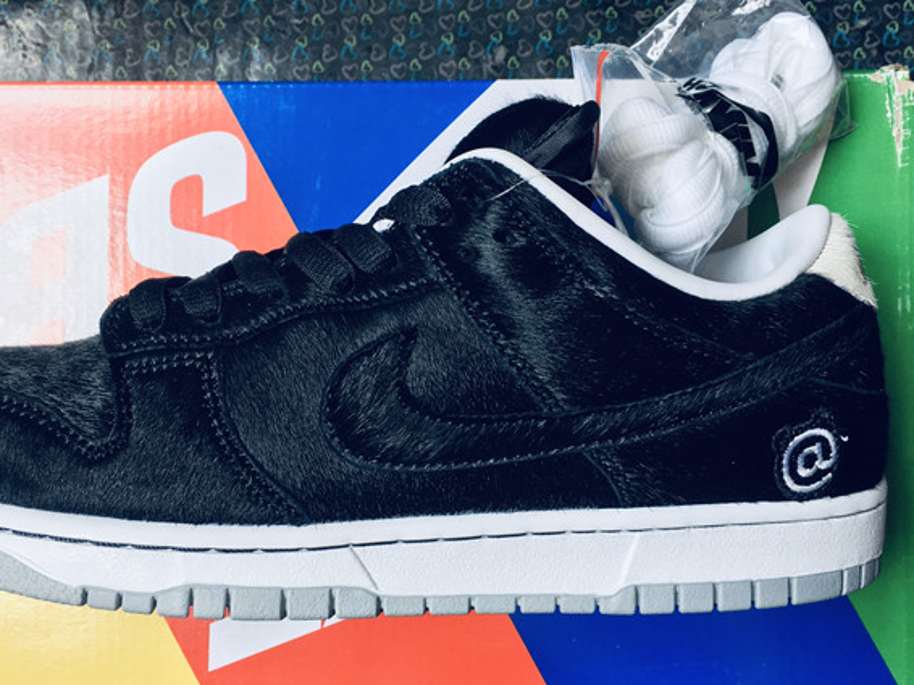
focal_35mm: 41
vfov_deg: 35.1
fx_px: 1082
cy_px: 331
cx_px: 439
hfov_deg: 45.8
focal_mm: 4.15
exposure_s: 1/100
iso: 32
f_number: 2.2
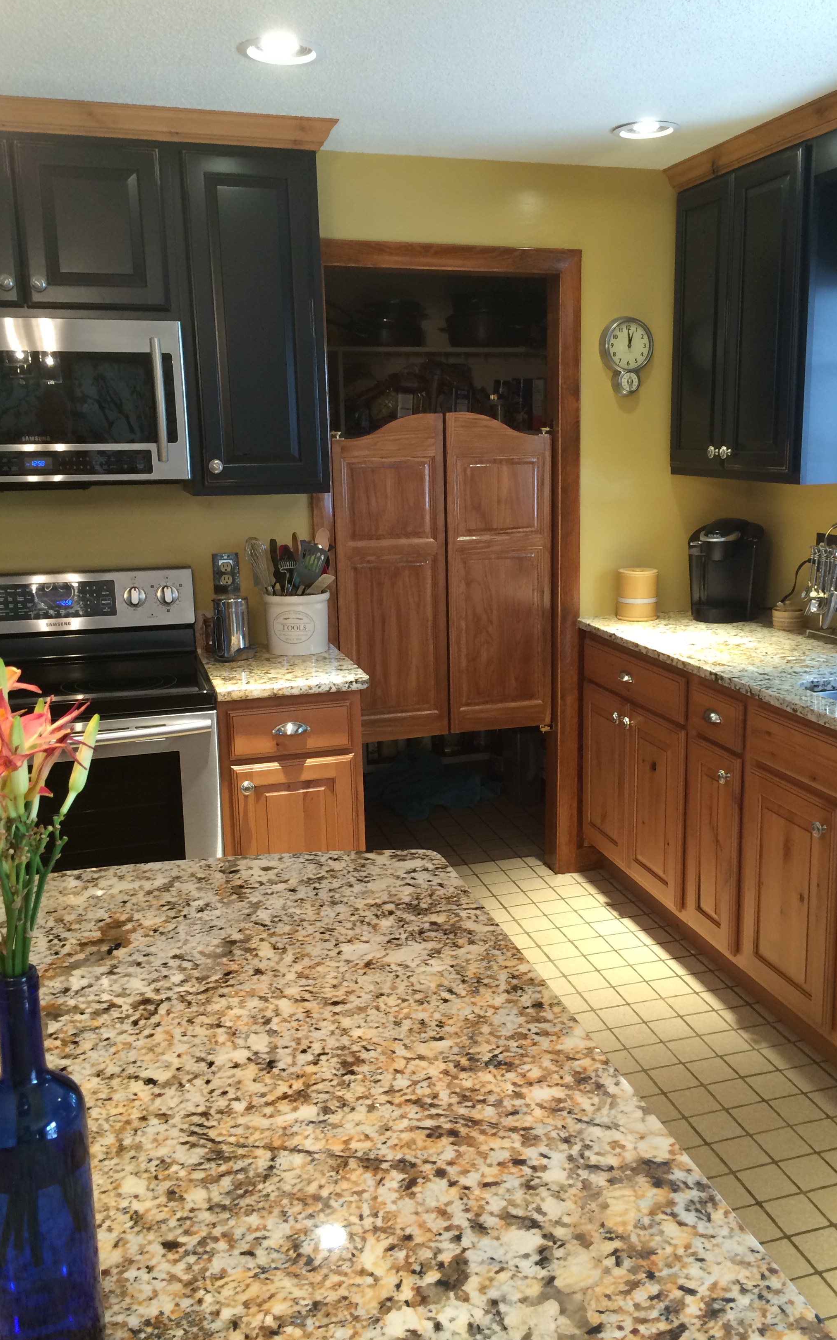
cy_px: 669
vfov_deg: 61.2
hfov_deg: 40.5
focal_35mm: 31
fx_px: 1131
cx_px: 472
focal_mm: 4.15
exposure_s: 1/30
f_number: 2.2
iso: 80
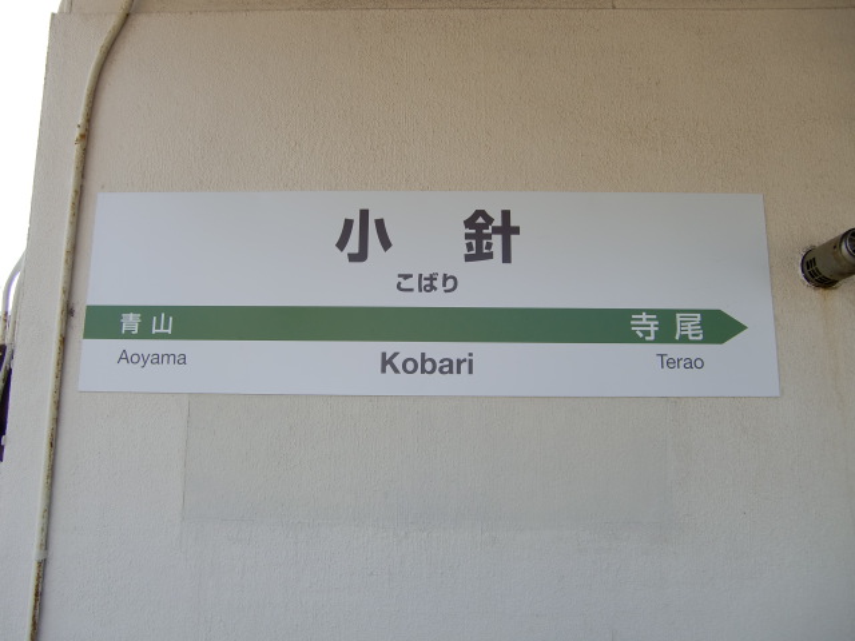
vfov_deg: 49.7
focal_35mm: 28
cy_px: 320
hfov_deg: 63.4
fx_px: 692
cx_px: 428
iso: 64
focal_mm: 4.9
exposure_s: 1/320
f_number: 2.6
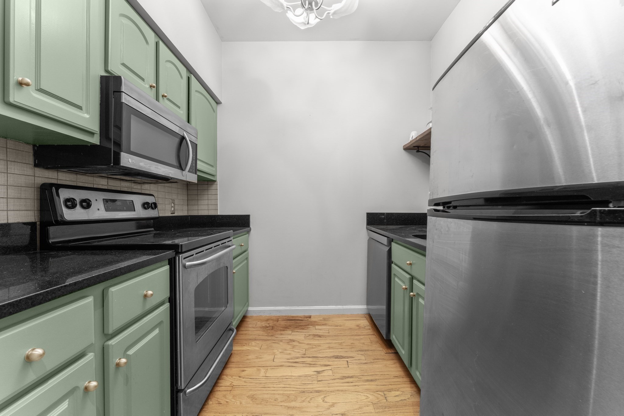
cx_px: 312
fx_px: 255
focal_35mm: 15
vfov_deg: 78.4
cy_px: 208
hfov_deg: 101.5
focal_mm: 14.7
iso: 1600
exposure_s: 1/3
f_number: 11
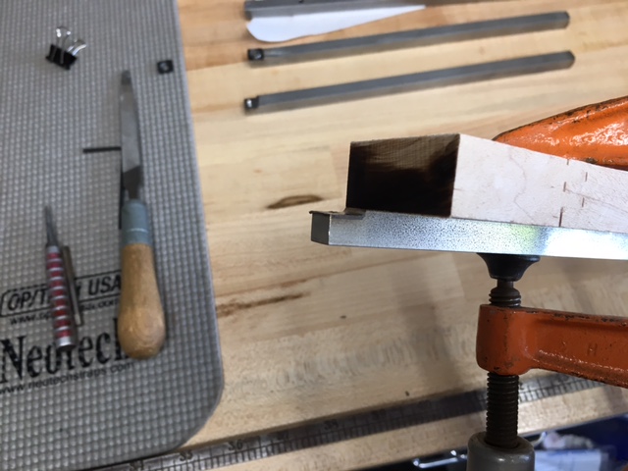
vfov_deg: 48.2
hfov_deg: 61.7
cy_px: 236
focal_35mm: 29
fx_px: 526
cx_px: 314
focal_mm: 4.15
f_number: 2.2
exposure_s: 1/30
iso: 25
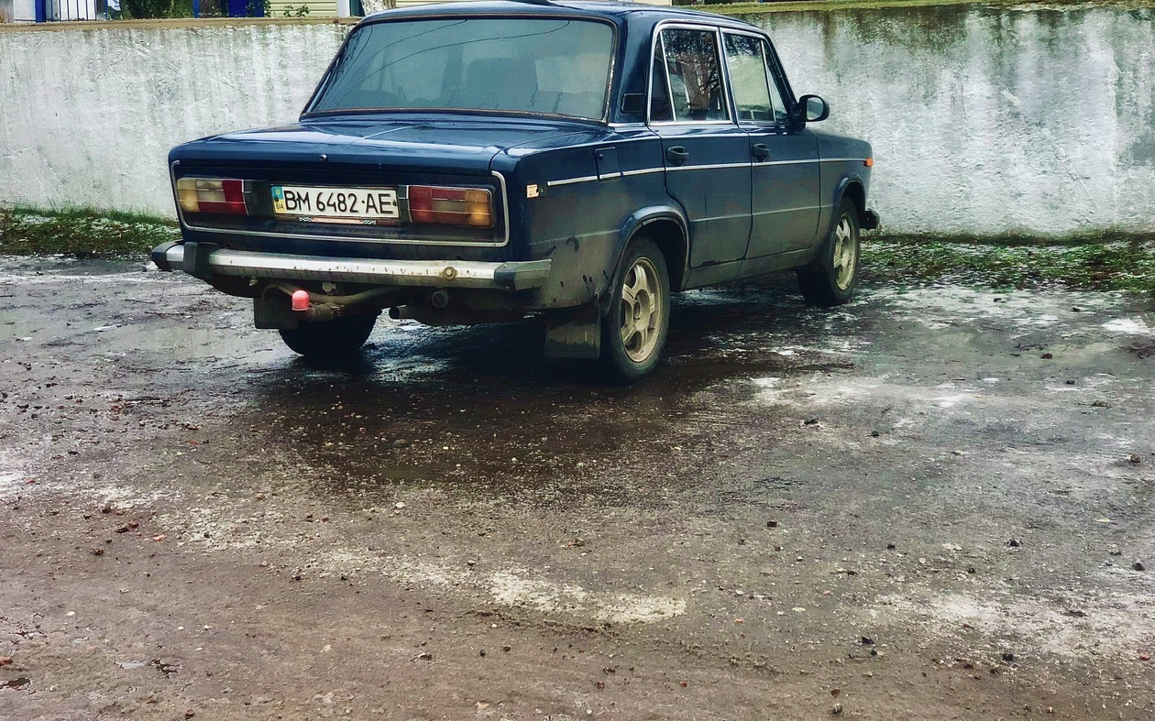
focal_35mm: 56
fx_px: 1762
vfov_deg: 23.1
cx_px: 572
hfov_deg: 36.3
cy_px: 298
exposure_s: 1/60
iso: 32
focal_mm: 6
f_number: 2.4
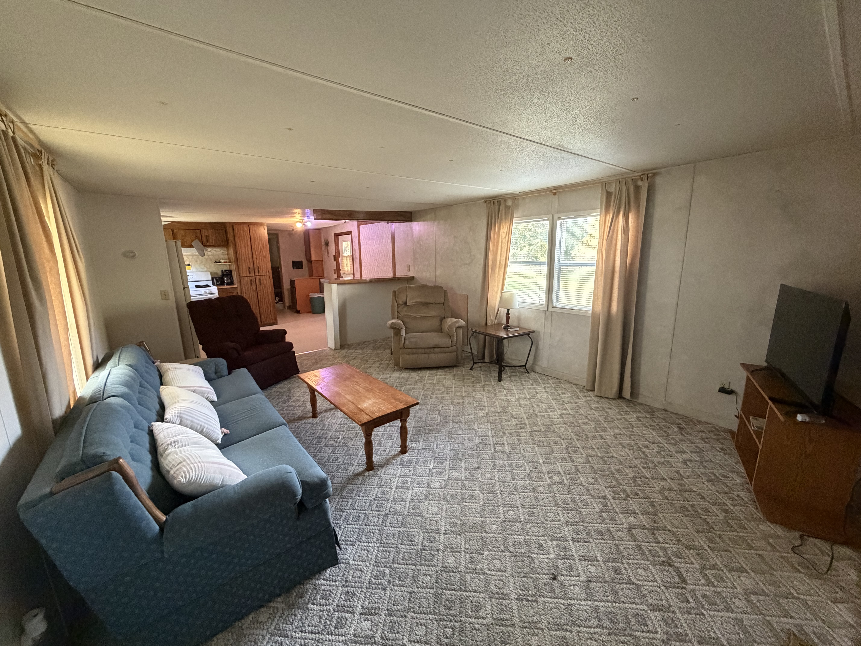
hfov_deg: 102.1
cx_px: 430
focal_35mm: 14
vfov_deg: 85.7
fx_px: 348
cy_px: 323
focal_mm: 2.22
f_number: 2.2
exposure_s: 1/60
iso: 800
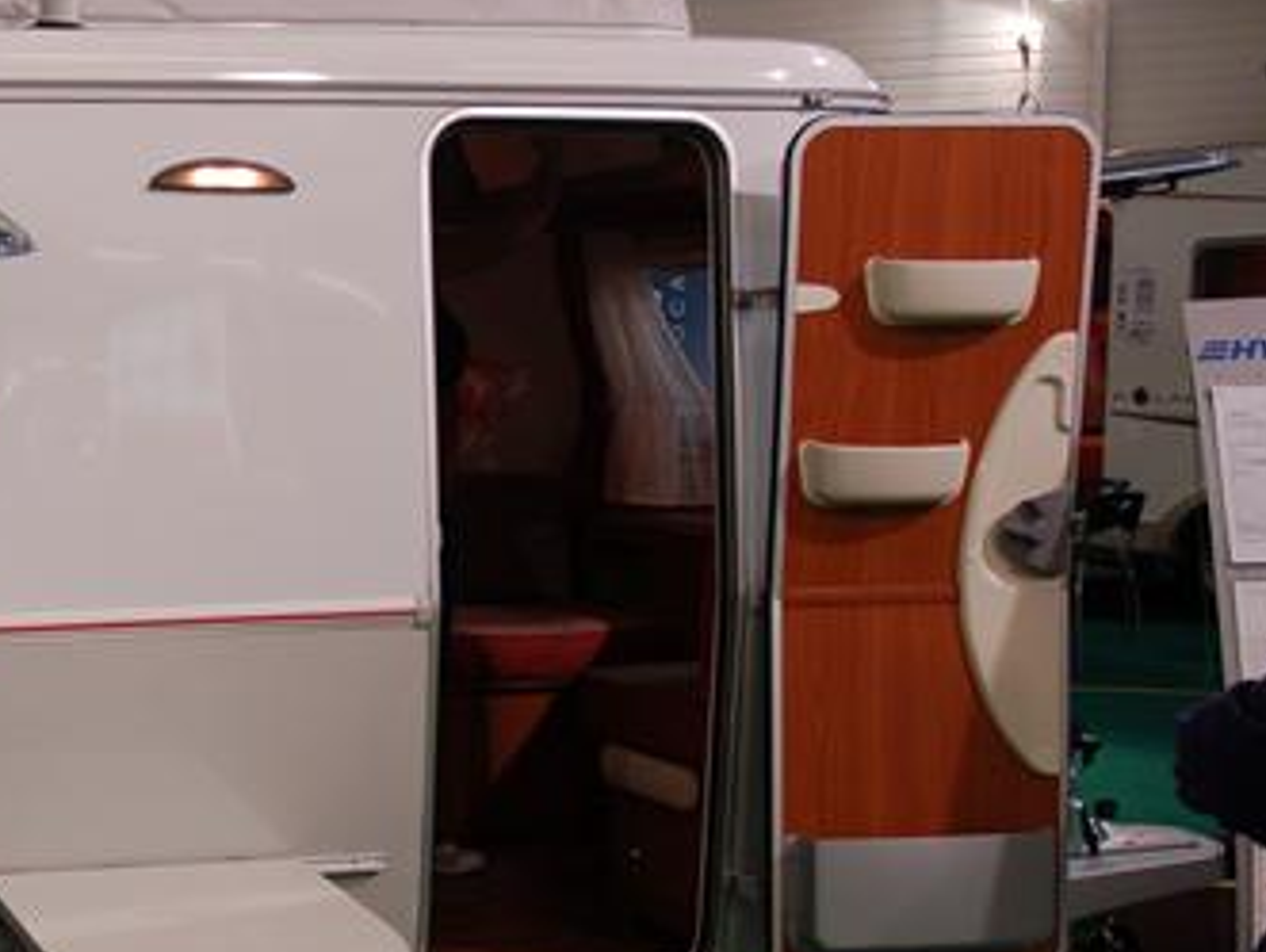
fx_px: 2526
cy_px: 631
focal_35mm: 69
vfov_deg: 21.3
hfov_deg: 26.5
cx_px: -17
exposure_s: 1/80
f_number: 4.5
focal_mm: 22
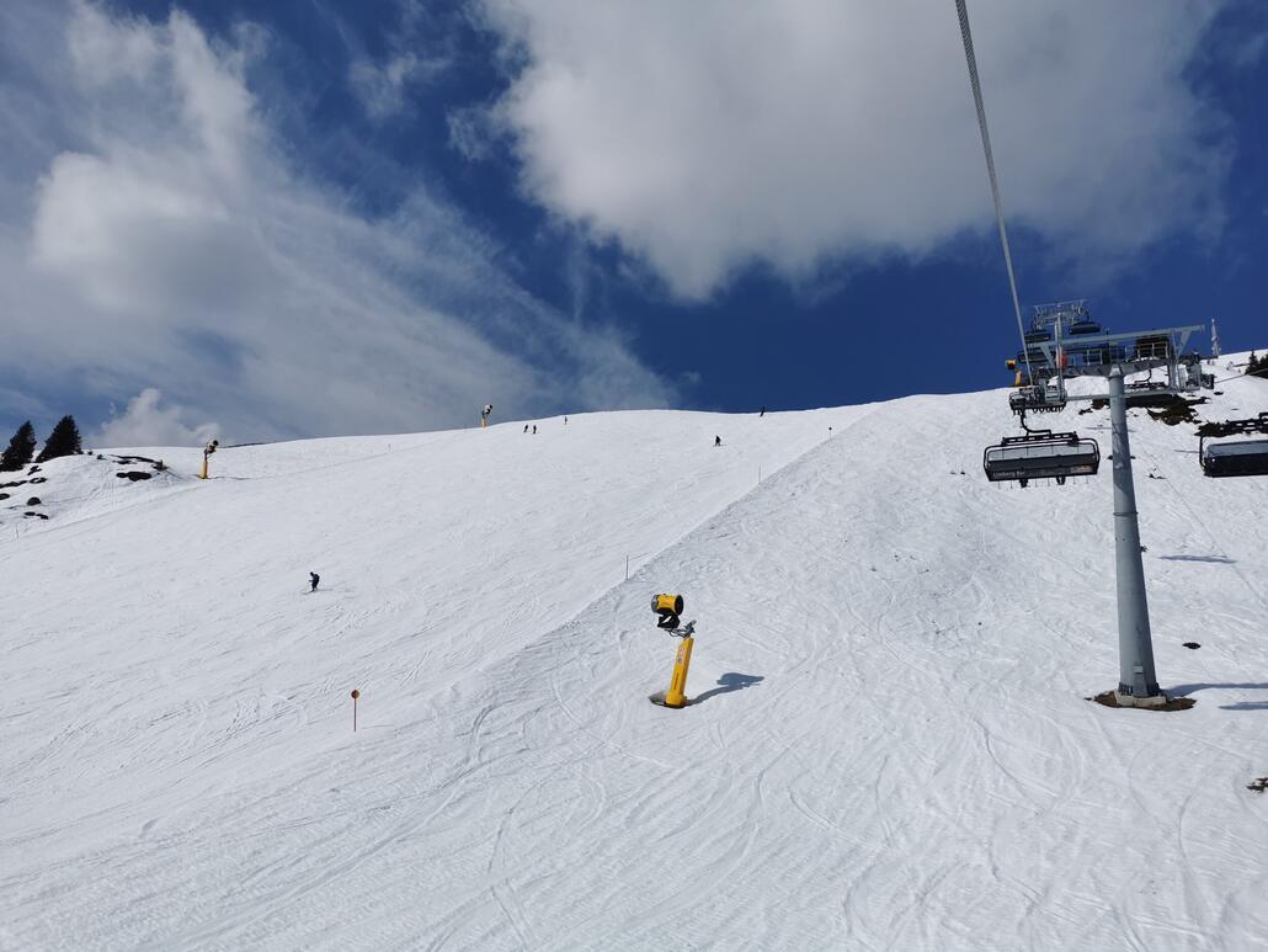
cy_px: 476
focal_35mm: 27
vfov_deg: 51.4
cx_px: 634
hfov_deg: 65.3
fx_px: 989
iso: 50
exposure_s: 1/13889
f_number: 1.8
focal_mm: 5.58
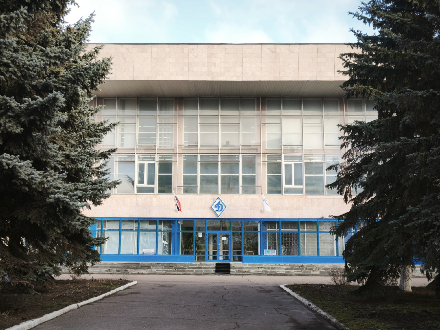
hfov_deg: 50.1
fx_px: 470
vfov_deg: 38.7
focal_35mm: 37
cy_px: 165
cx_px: 220
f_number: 1.7
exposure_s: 1/322
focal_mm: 5.35
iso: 80
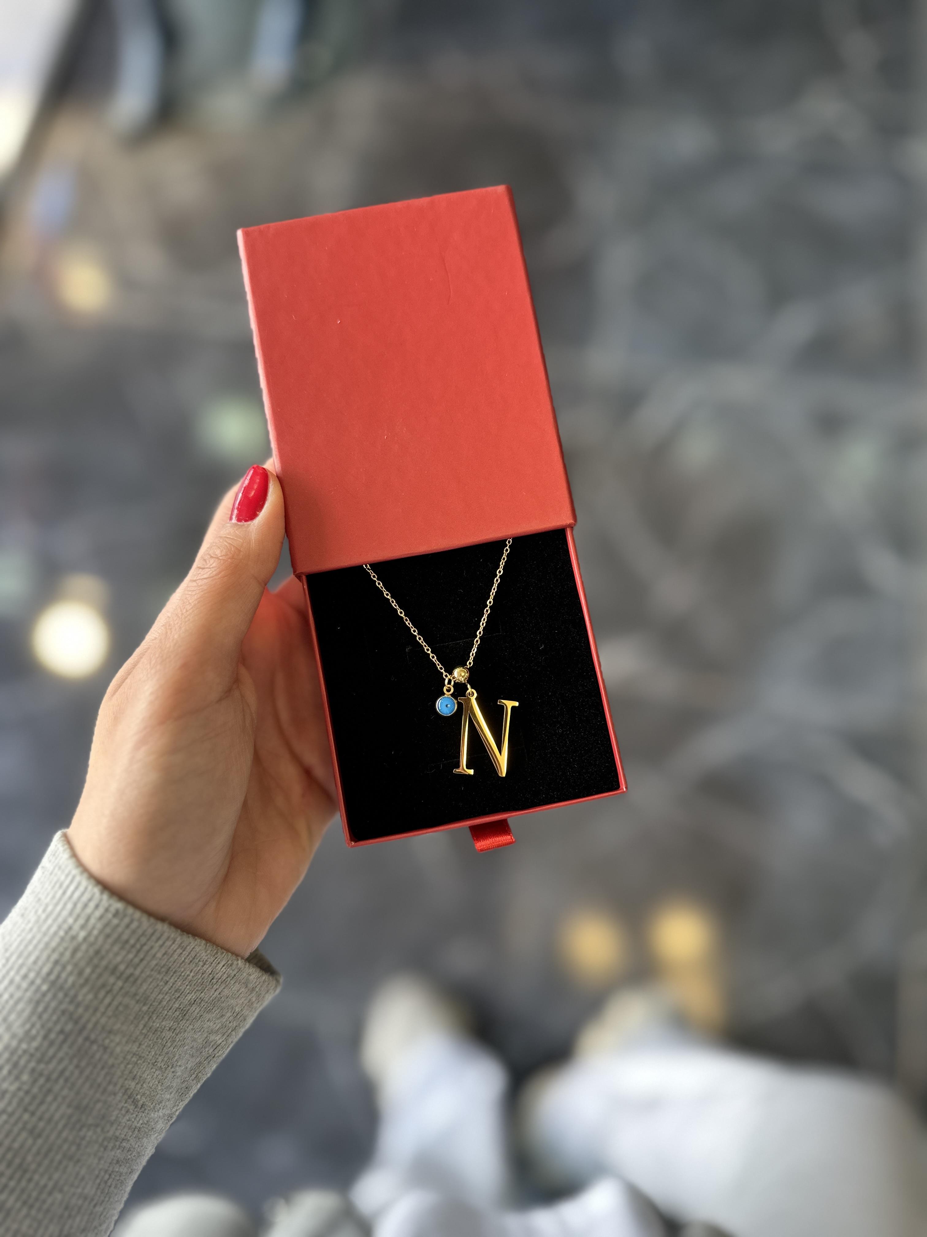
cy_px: 618
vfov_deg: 71.6
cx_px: 464
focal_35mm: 24
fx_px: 857
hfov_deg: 56.8
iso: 160
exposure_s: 1/100
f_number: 1.78
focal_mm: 6.86
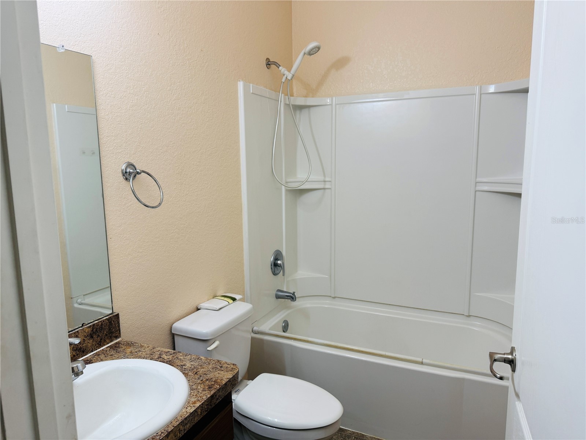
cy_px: 220
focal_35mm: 24
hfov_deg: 71.6
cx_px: 293
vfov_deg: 56.8
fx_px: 406
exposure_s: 1/120
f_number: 1.78
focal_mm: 6.76
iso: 100
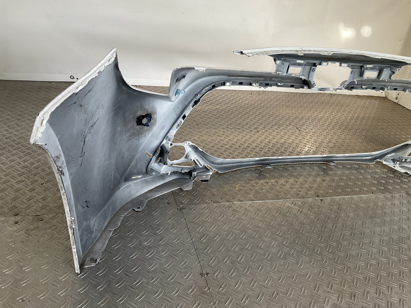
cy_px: 154
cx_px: 206
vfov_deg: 48.2
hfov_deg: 61.7
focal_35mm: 29
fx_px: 344
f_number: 1.8
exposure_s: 1/100
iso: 25
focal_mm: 3
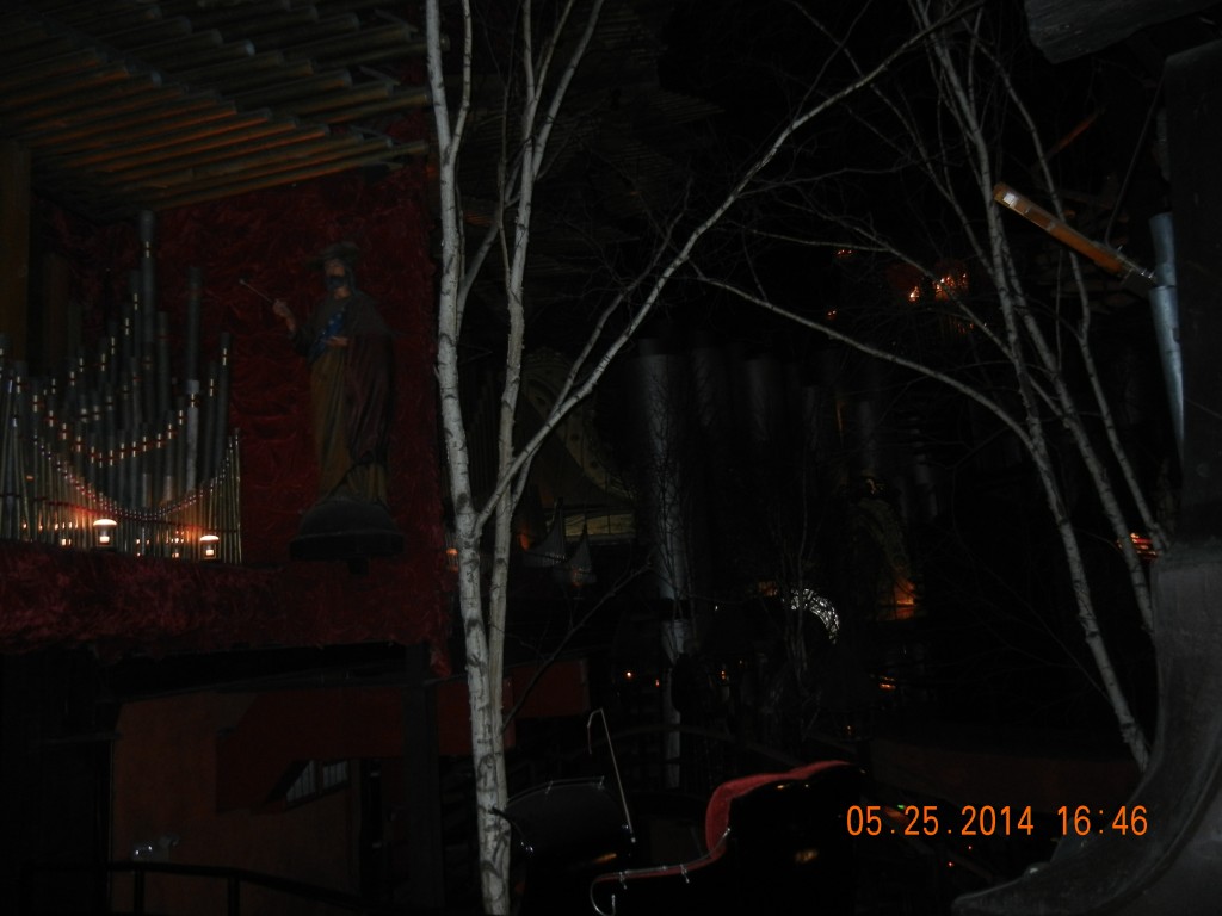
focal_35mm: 30
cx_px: 611
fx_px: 1059
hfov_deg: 60.0
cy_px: 458
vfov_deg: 46.8
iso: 400
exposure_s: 1/30
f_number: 3.5
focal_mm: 5.4
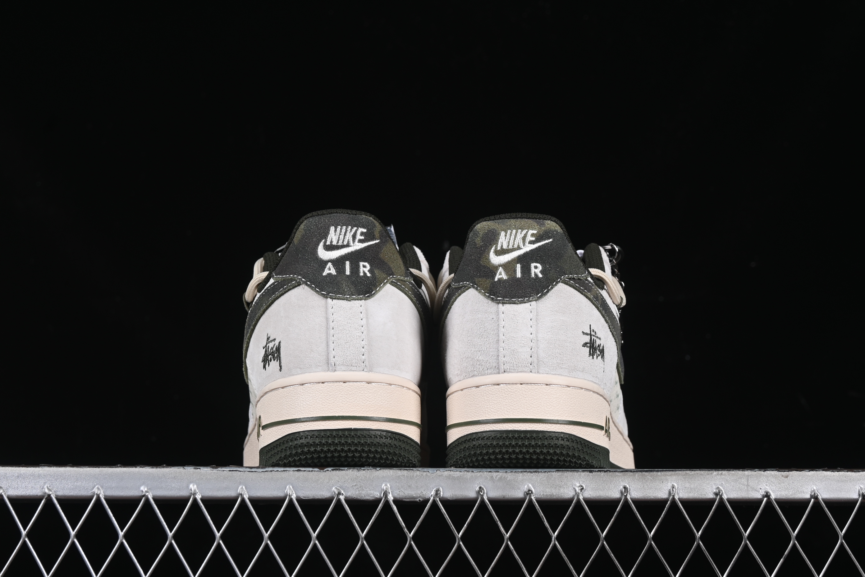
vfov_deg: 18.2
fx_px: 1802
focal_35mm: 75
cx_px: 432
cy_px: 288
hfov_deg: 27.0
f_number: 8
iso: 160
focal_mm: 50
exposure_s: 1/80
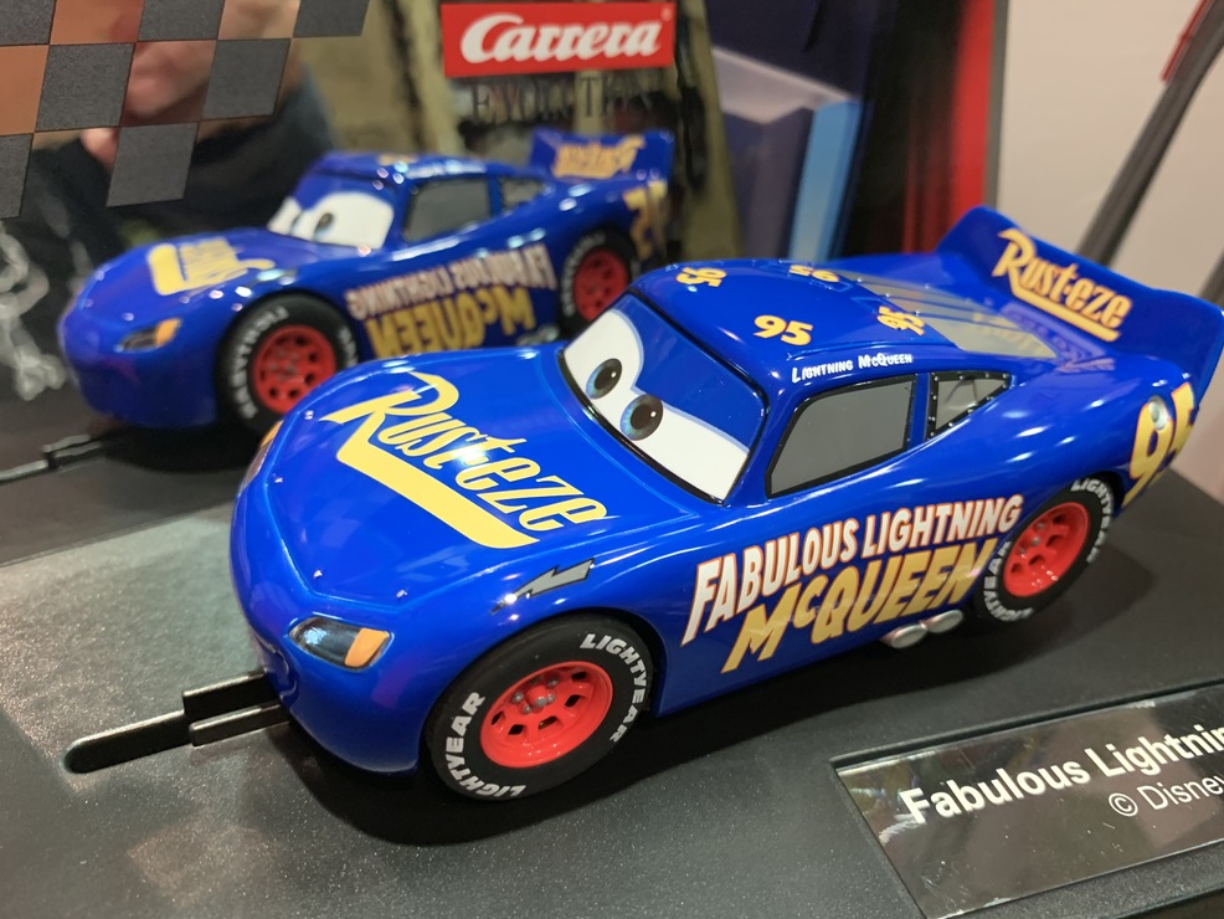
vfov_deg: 51.4
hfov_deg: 65.3
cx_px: 628
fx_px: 955
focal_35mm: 27
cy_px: 462
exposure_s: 1/33
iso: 320
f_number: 1.8
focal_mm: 4.25
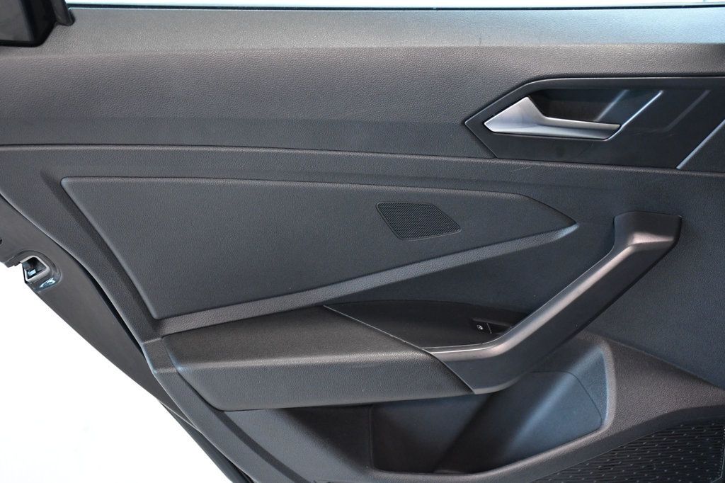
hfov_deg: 35.1
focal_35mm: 57
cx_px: 362
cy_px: 242
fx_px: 1147
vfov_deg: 23.8
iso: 2500
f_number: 5.6
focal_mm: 38
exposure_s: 1/125
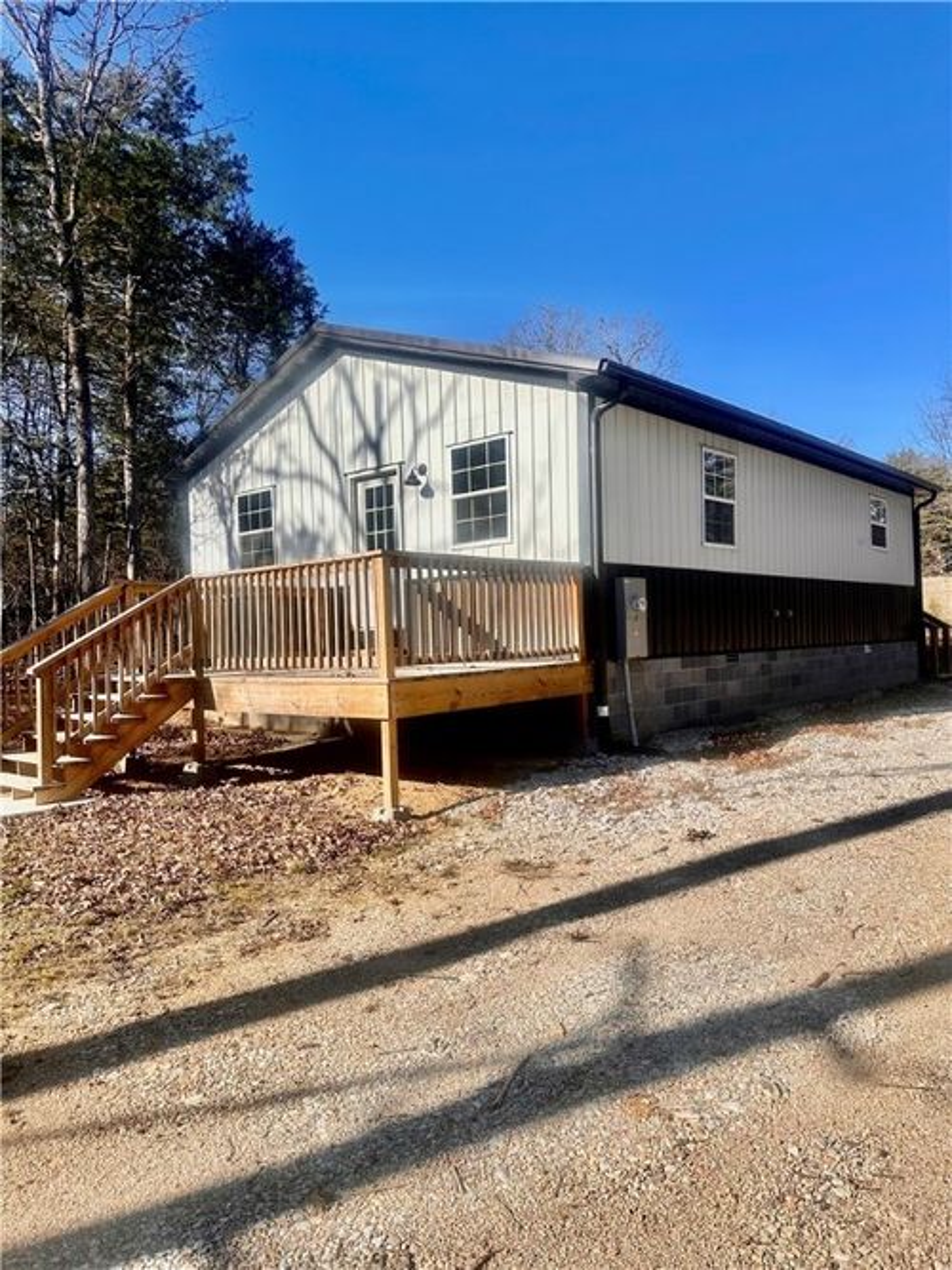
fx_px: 880
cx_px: 476
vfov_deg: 71.6
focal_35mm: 24
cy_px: 635
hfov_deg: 56.8
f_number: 1.78
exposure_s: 1/4762
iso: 80
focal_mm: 6.86
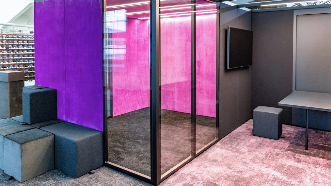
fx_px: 246
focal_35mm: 28
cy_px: 84
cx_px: 166
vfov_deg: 41.5
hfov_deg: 67.9
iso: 500
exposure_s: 1/60
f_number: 2.8
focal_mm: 26
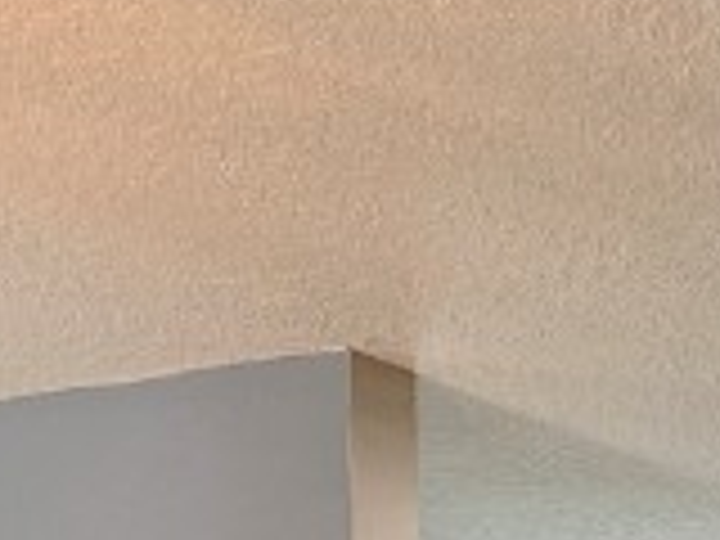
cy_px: 1701
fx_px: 3203
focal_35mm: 154
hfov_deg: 11.5
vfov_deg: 8.0
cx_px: 1462
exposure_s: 1/120
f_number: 1.78
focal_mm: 6.76
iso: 200
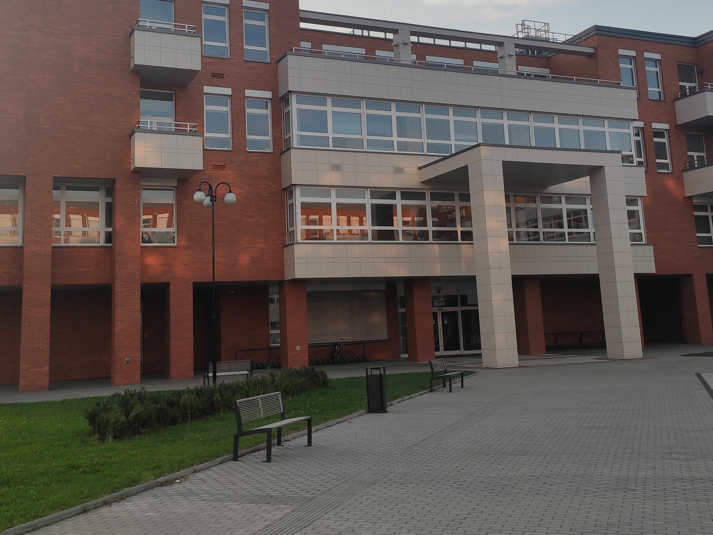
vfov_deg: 36.5
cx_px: 338
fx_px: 803
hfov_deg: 47.8
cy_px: 191
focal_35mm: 39
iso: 112
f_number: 1.75
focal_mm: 4.77
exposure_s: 1/1203
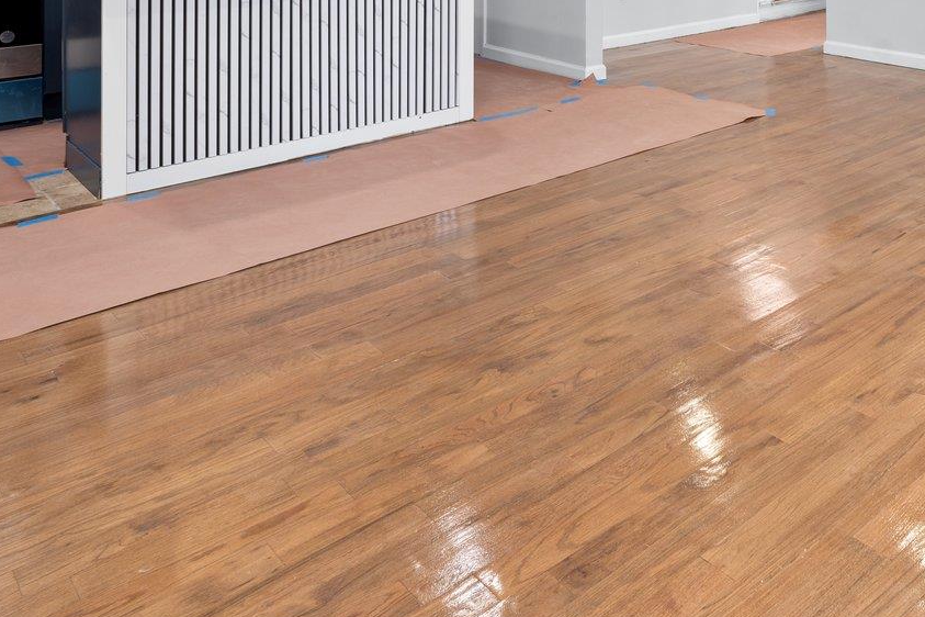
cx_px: 714
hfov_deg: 52.8
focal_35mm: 34
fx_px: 874
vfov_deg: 32.9
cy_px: -96
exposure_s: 1/3
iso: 200
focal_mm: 14
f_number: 10
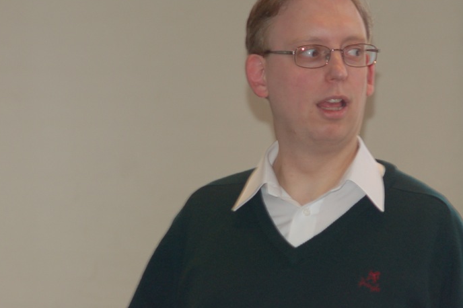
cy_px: 158
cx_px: 356
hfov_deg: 7.0
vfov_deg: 4.7
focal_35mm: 293
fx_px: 3765
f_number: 4
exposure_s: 1/80
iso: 400
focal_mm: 105
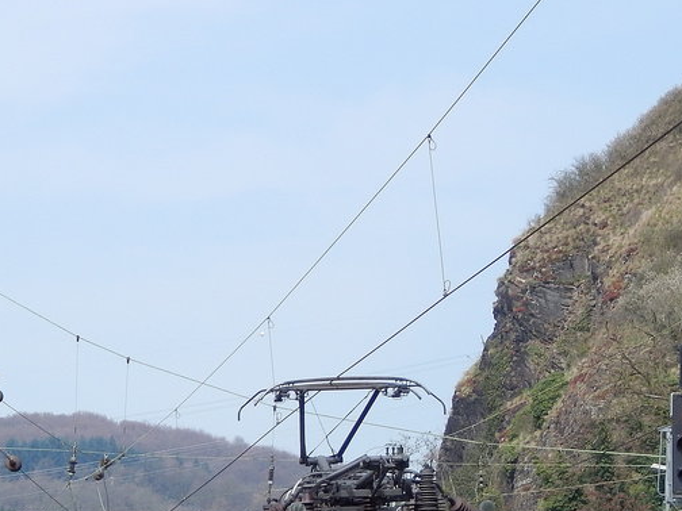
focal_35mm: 200
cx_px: 202
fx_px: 3940
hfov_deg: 9.9
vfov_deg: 7.4
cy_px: 584
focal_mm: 15.3
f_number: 4.3
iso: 125
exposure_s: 1/640
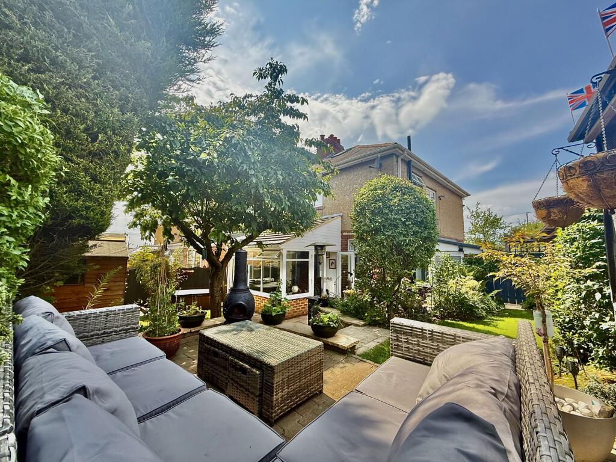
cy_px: 231
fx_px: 249
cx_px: 308
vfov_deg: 85.7
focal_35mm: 14
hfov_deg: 102.1
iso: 64
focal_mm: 2.22
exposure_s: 1/602
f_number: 2.2
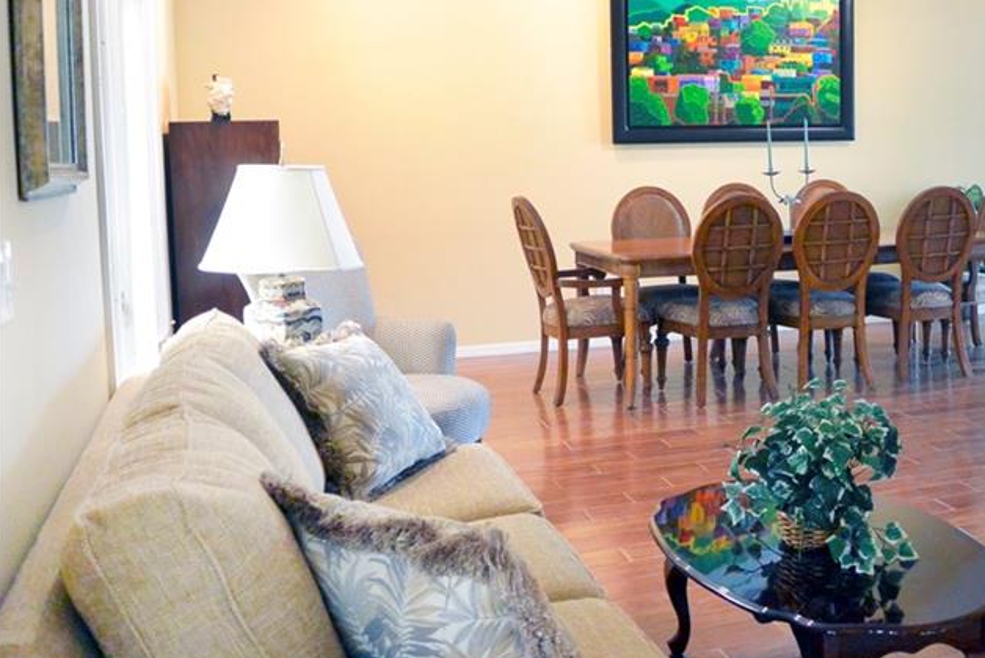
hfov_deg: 42.4
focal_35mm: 44
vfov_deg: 30.4
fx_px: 1204
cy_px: 234
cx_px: 797
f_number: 3.5
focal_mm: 10
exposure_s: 1/60
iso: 800
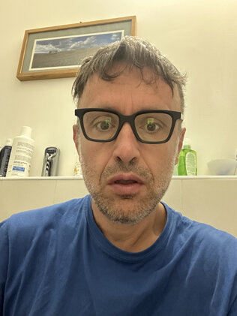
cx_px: 118
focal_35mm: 30
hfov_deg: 46.8
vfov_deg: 60.0
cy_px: 158
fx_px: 274
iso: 640
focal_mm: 2.69
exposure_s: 1/17
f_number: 1.9
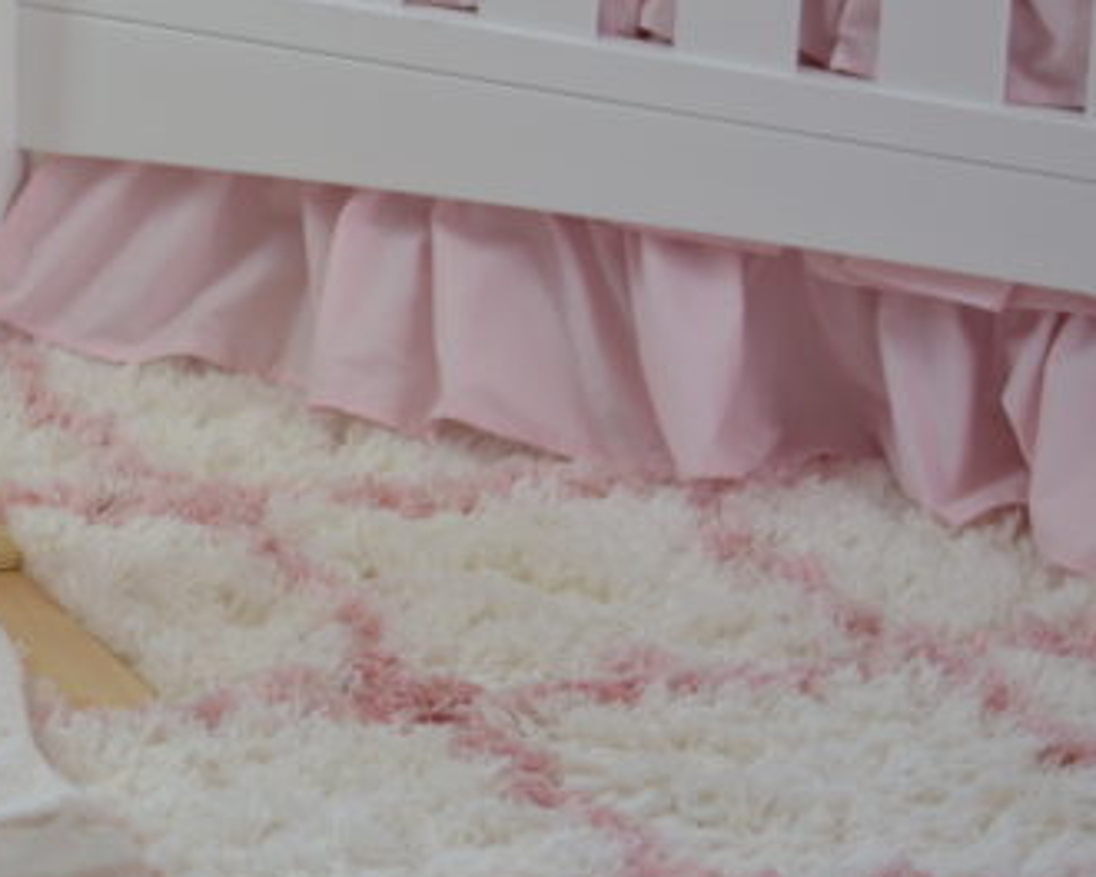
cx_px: -153
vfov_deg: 9.0
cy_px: 350
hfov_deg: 11.1
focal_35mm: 171
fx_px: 5547
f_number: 1.8
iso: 500
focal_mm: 50
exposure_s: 1/200
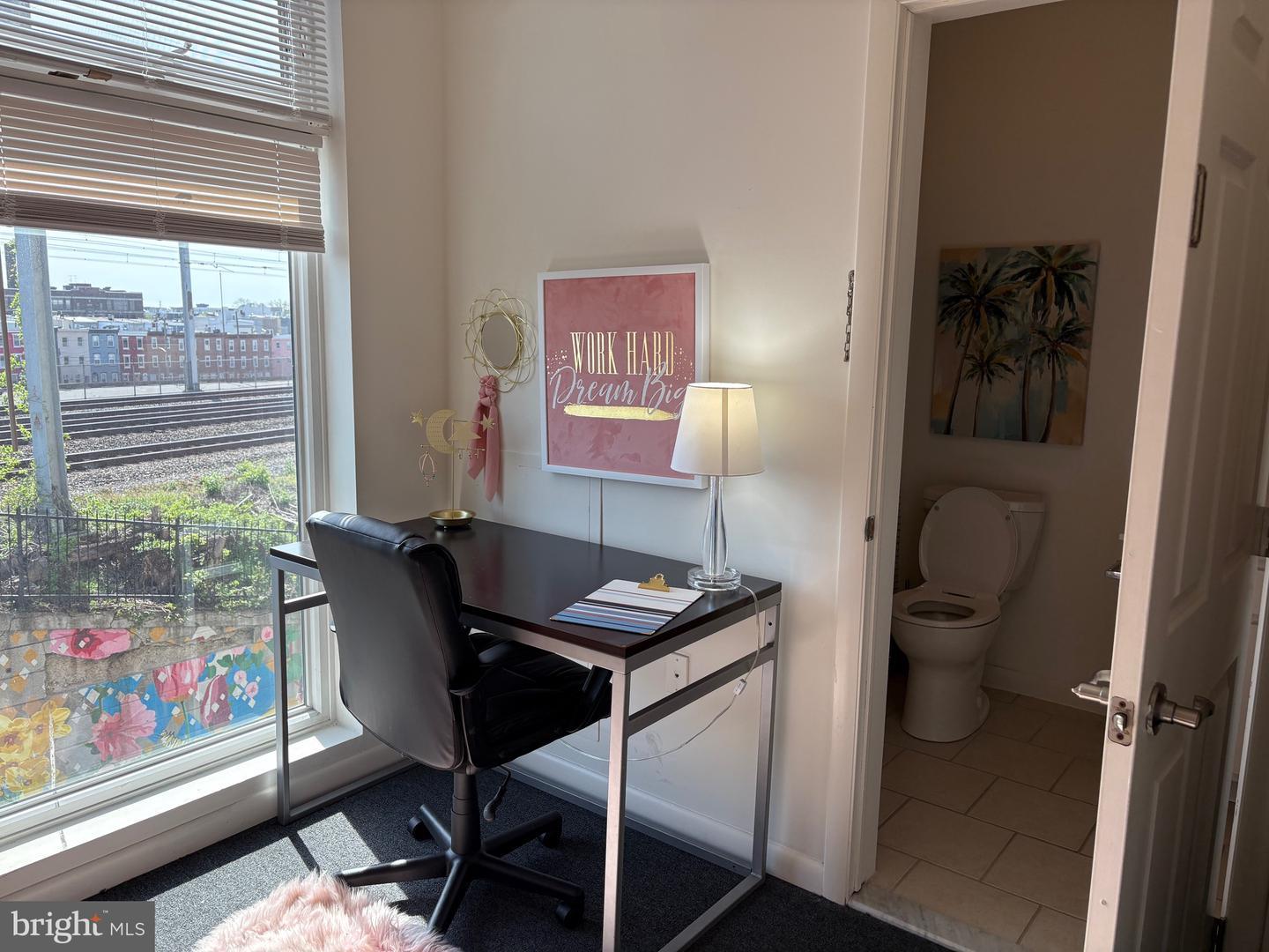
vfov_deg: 53.1
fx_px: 953
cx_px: 634
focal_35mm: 26
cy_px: 476
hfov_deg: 67.3
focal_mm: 5.96
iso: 64
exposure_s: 1/586
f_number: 1.6
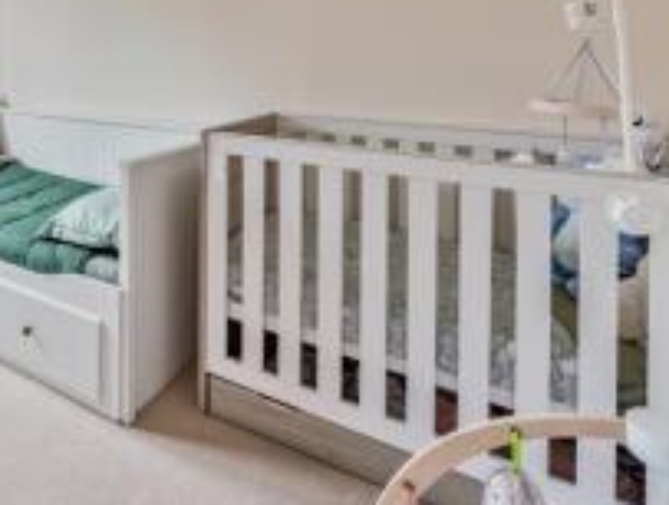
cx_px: 115
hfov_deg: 59.1
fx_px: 523
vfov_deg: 46.8
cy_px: 58
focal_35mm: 27
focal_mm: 12
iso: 100
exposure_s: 1/2.5
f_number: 8
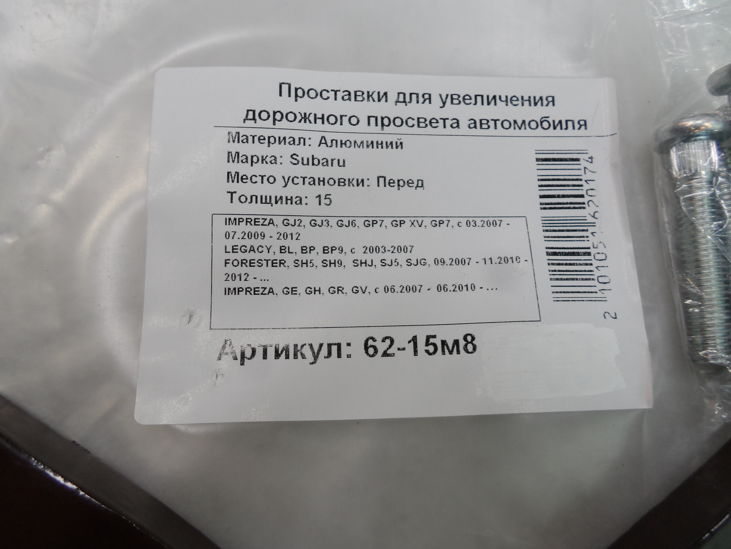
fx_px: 528
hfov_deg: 69.4
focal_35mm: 25
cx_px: 366
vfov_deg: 54.9
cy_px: 274
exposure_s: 1/30
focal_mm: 4.5
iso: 100
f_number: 2.5
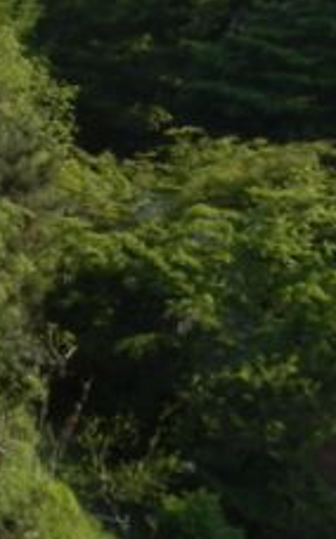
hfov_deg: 8.1
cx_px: -452
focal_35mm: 149
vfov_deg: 13.5
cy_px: -161
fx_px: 2189
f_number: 3.7
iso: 80
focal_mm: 7.3
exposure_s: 1/400
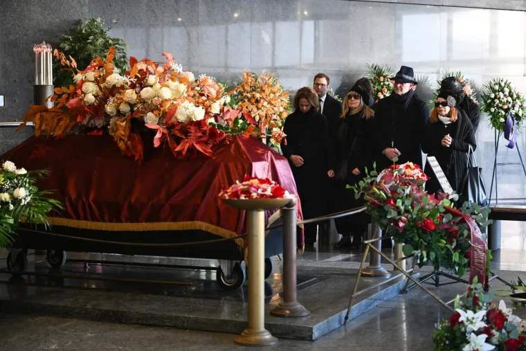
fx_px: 1023
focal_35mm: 70
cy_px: 176
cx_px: 263
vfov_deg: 19.5
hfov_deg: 28.8
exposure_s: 1/160
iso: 4500
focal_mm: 70
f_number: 3.5
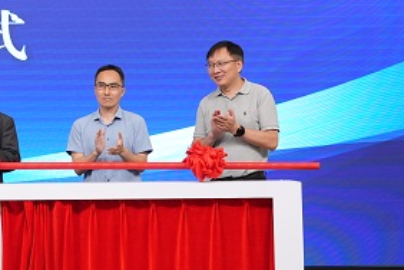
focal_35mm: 139
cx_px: -112
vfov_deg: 9.8
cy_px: 15
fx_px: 1560
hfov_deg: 14.2
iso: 1250
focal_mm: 49
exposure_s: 1/160
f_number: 5.6
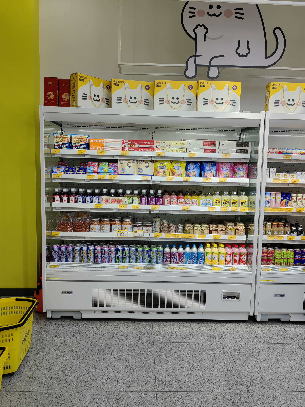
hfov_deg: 51.4
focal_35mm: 27
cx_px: 152
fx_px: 317
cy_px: 204
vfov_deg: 65.3
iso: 160
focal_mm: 5.54
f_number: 1.8
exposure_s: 1/900
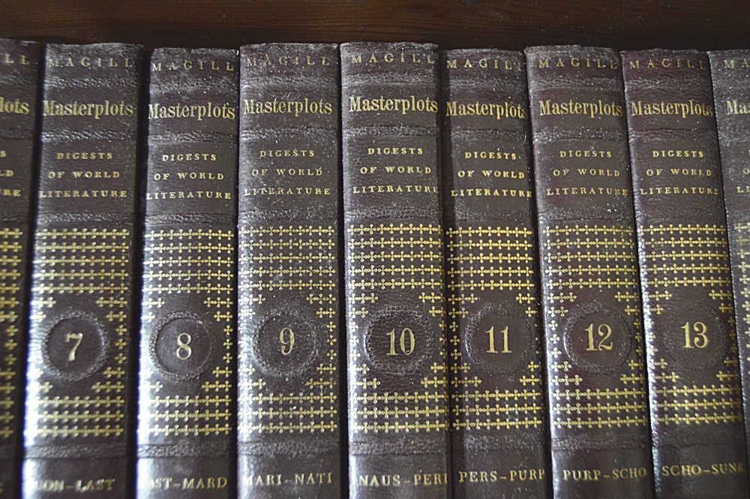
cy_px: 250
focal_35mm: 36
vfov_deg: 36.8
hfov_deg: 53.2
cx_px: 375
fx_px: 749
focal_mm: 24
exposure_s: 1/60
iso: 3200
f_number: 3.8
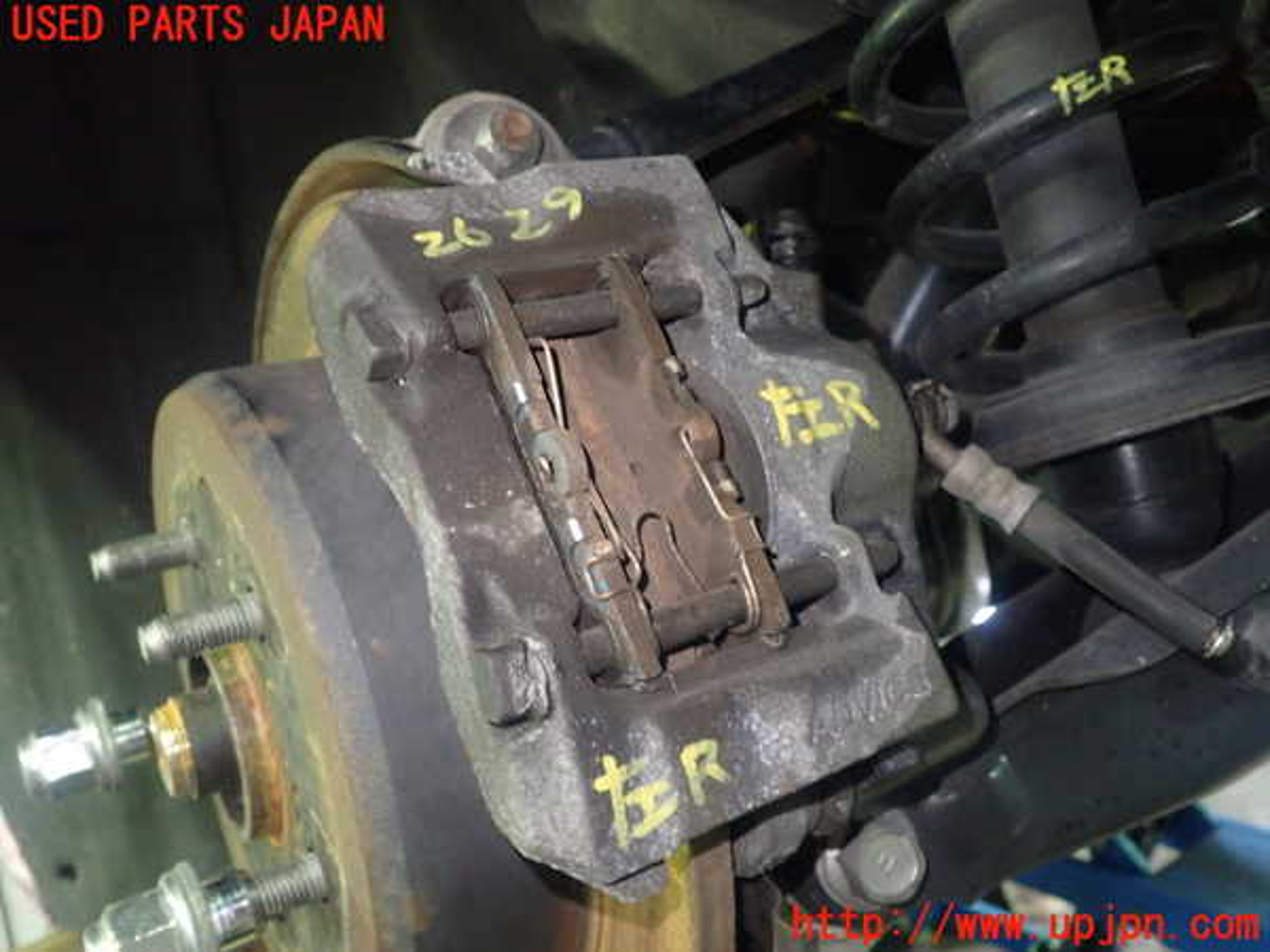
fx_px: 1101
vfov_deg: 46.8
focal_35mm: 30
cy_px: 476
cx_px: 635
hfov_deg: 60.0
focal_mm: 5.4
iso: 800
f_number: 2.3
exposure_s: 1/25
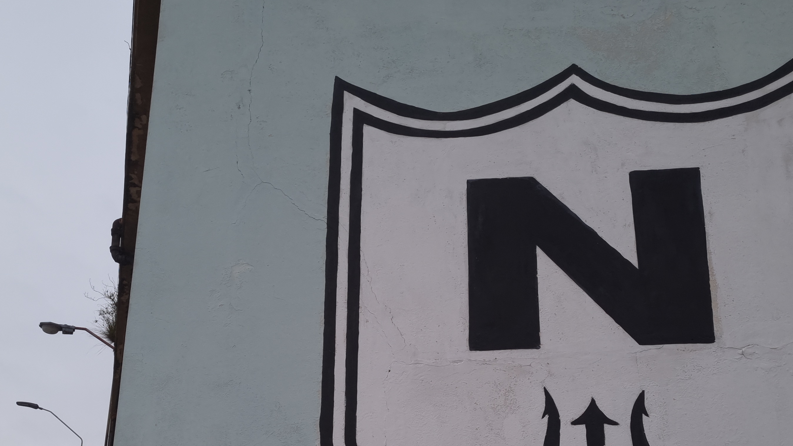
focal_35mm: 42
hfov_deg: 48.4
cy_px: 400
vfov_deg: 27.3
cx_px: 400
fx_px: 883
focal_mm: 5.4
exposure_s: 1/1287
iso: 50
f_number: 1.8
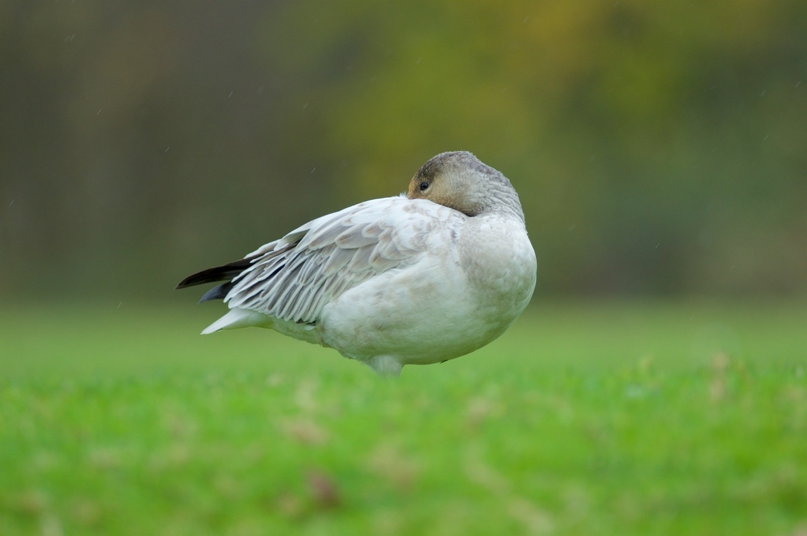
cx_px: 404
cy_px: 268
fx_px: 18814
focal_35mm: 840
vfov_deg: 1.6
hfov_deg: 2.5
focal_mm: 560
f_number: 5.6
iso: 400
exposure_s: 1/500
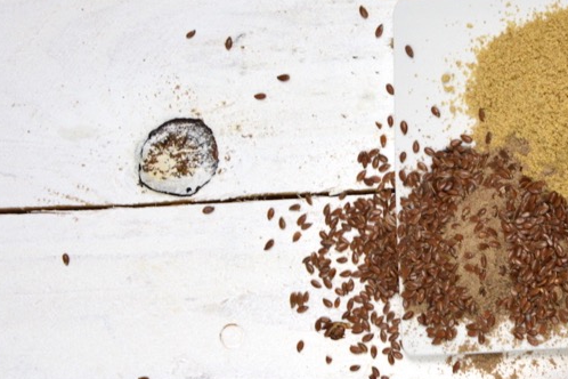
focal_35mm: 131
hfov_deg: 15.2
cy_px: 350
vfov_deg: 10.4
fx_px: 2067
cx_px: 626
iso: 400
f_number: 4.2
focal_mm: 34
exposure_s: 1/80
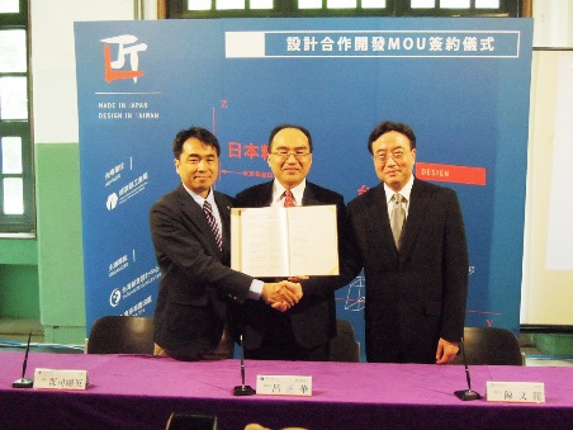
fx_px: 662
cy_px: 215
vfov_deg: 36.0
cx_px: 286
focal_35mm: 40
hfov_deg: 46.8
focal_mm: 7.2
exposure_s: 1/250
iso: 1600
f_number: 2.9
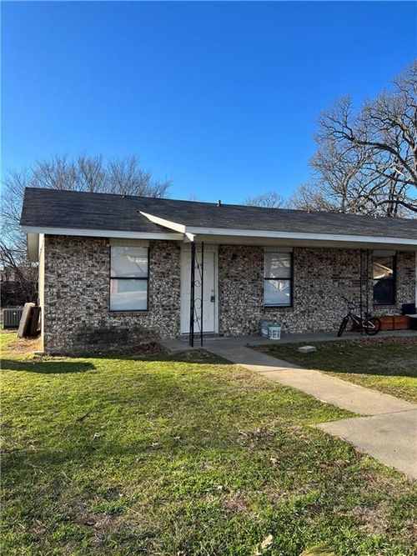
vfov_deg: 67.3
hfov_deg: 53.0
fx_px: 418
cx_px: 208
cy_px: 278
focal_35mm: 26
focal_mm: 5.7
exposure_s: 1/1838
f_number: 1.5
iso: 50
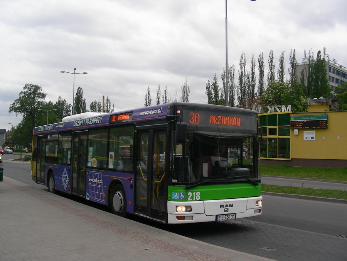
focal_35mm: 38
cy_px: 130
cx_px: 174
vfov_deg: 37.7
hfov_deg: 49.0
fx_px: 381
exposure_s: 1/186
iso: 50
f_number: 4
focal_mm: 6.3
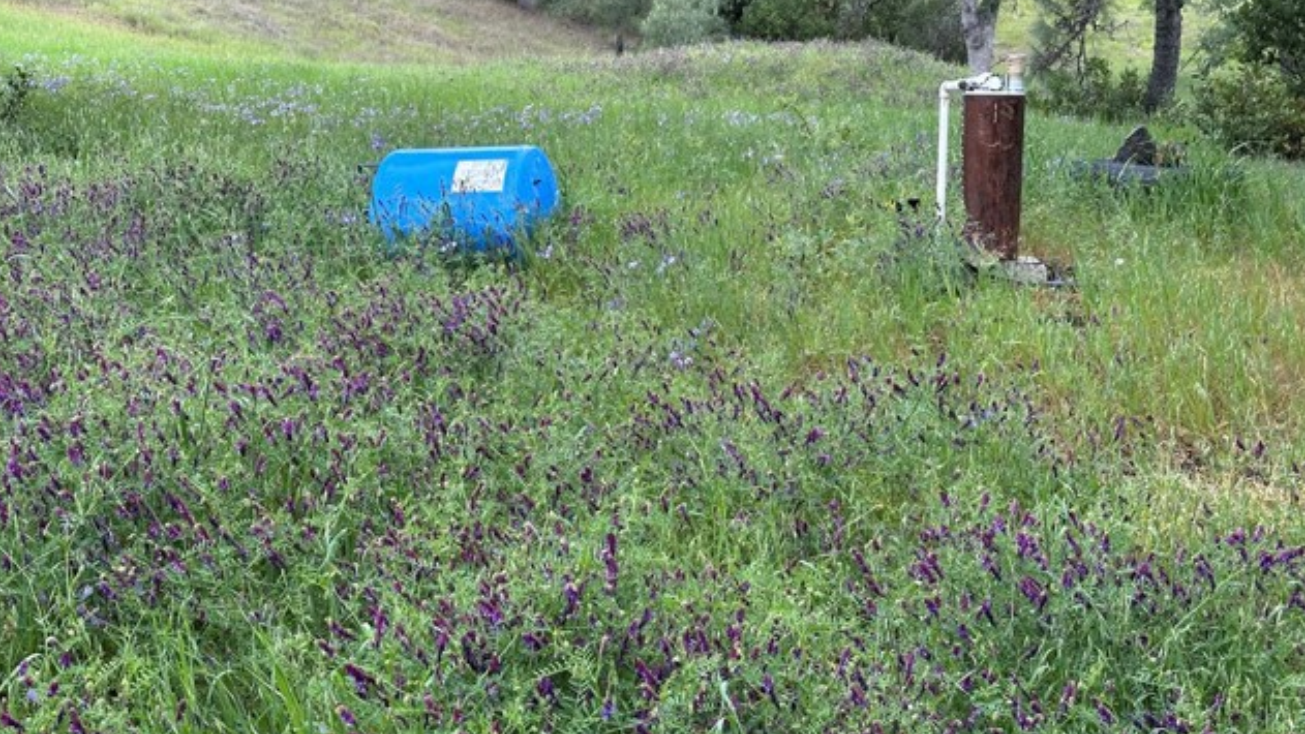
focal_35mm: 53
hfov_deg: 39.2
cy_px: 323
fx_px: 1834
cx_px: 651
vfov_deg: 22.6
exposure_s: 1/321
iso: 64
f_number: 1.78
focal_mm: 6.86
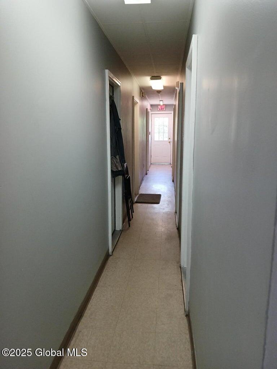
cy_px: 184
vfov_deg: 67.3
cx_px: 138
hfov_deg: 53.1
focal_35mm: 26
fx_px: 277
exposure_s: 1/60
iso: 125
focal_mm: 3.98
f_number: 1.8
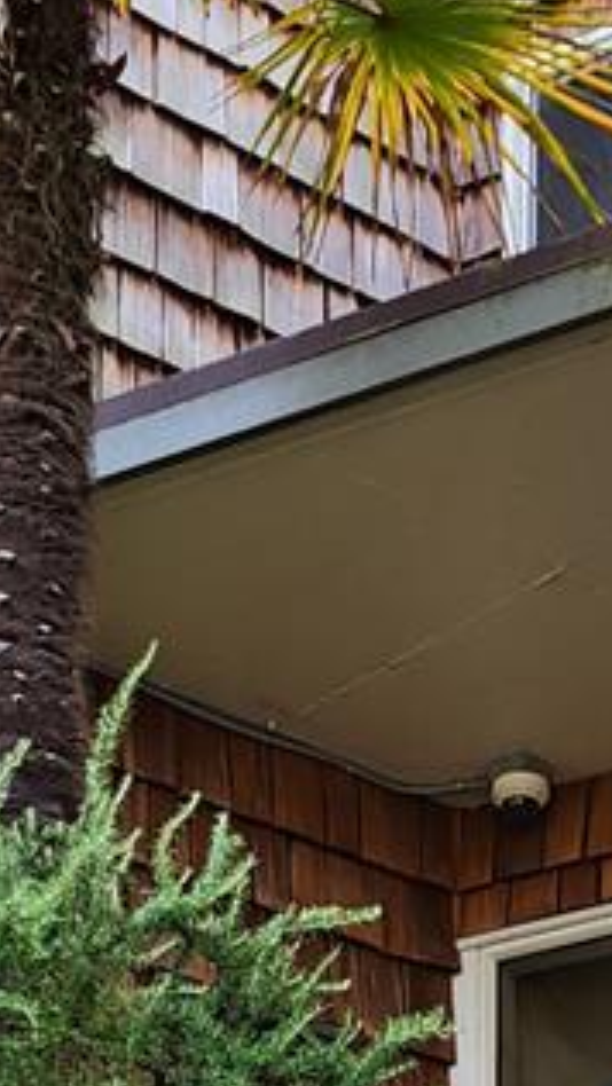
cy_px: 1055
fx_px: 3429
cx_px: 246
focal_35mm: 119
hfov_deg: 10.2
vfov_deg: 17.6
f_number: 1.8
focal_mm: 6.4
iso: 40
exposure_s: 1/120
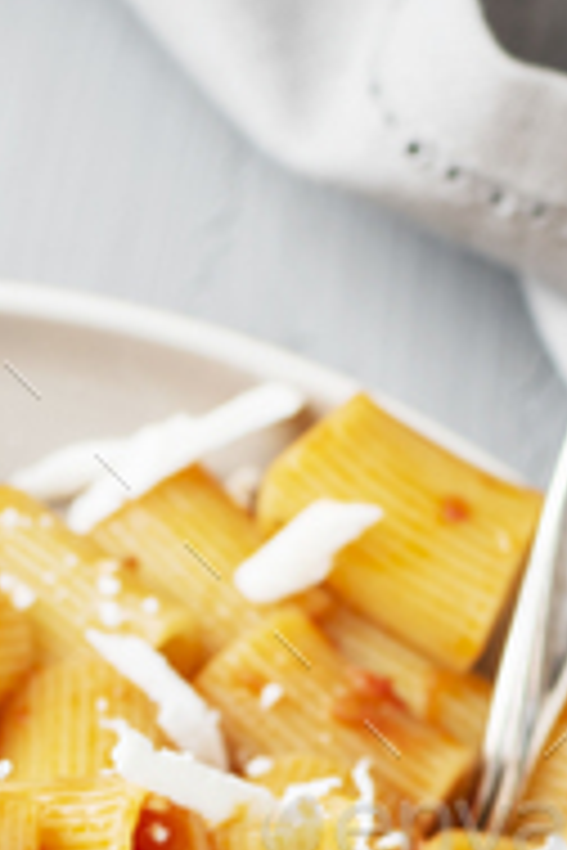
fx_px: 11599
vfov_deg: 4.2
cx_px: -225
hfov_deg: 2.8
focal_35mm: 491
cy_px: 792
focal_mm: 105
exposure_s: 1/160
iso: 100
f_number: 6.3
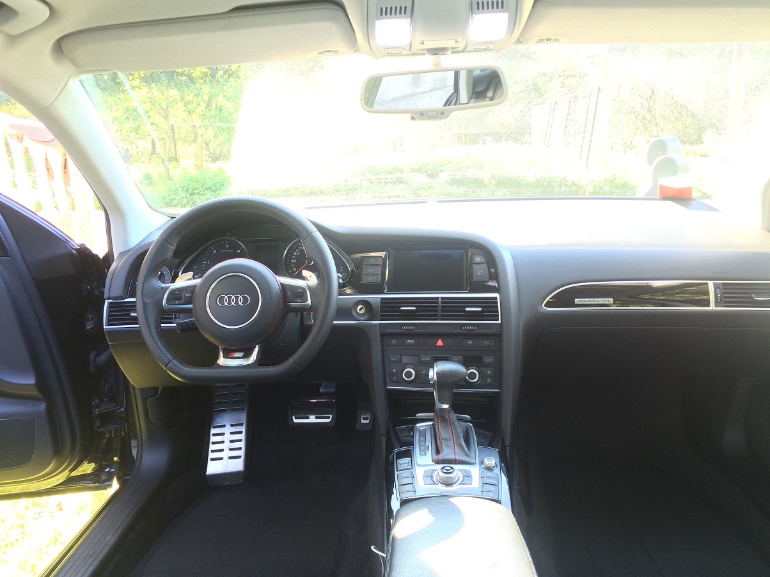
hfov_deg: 61.7
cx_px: 385
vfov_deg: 48.2
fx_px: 645
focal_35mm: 29
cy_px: 288
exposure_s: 1/33
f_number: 2.2
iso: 100
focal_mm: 4.15
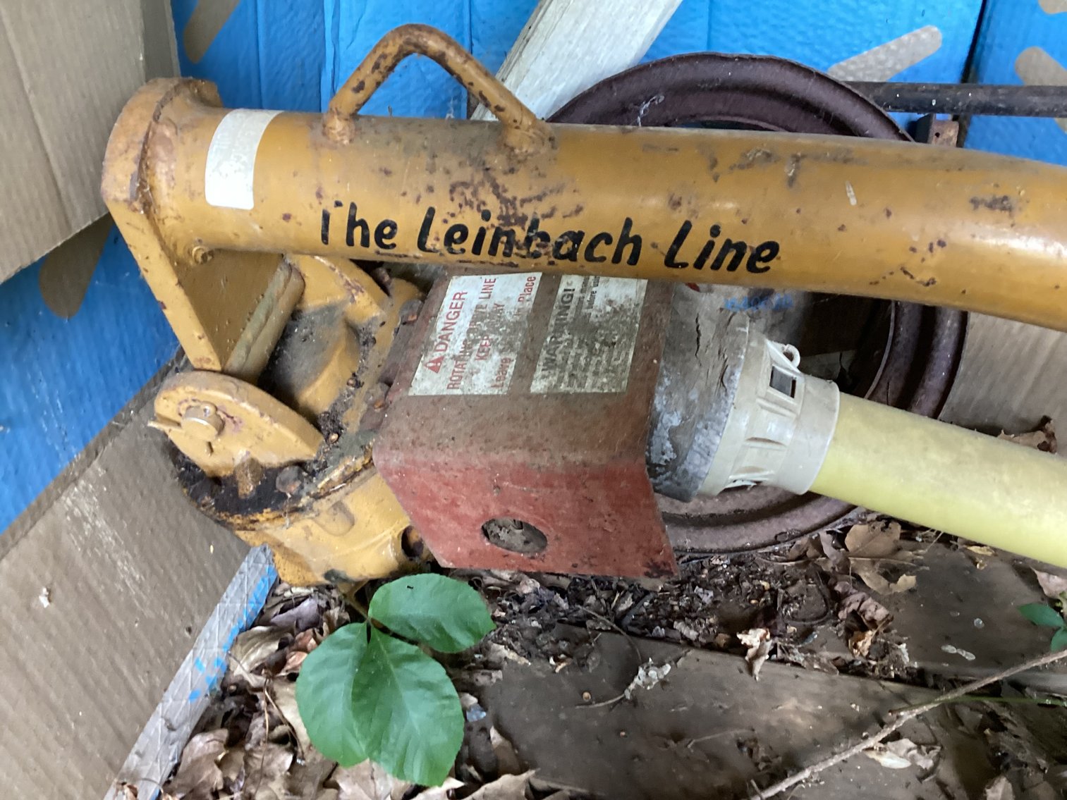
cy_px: 400
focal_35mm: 31
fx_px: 956
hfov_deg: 58.3
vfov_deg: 45.4
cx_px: 534
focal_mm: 3.3
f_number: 2.4
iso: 250
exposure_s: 1/50
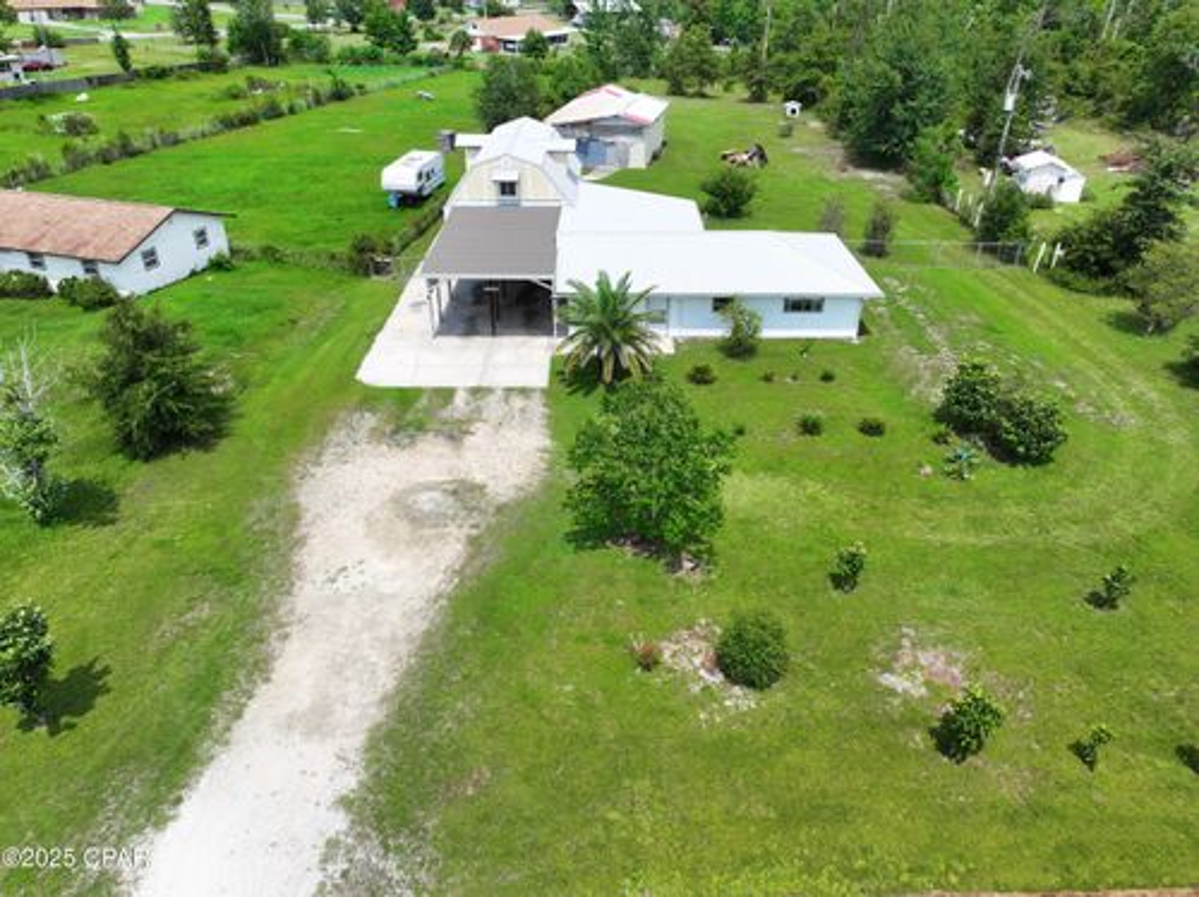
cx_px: 600
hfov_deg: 71.6
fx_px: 830
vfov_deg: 56.7
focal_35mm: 24
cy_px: 448
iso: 130
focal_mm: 12.29
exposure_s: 1/2000
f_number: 2.8
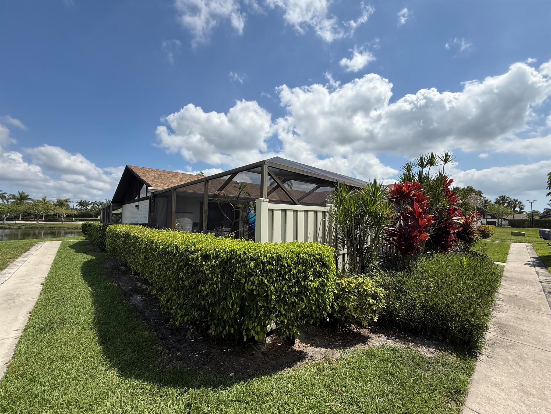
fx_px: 223
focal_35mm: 14
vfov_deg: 85.7
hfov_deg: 102.1
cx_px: 276
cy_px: 207
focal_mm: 2.22
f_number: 2.2
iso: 50
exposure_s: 1/2976
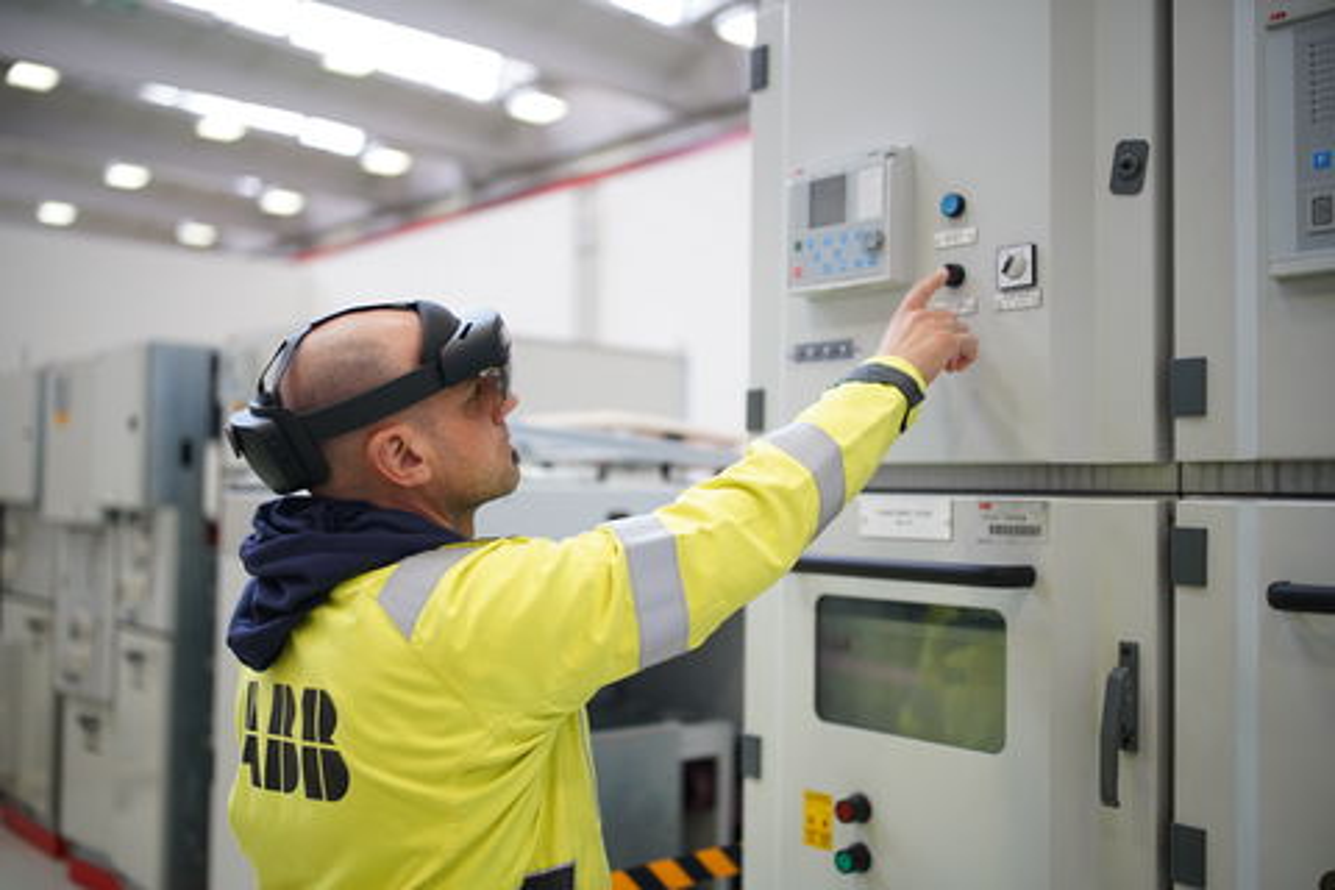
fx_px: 1298
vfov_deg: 37.9
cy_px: 445
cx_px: 668
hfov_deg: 54.4
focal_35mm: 35
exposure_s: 1/160
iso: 200
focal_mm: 35
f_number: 1.4
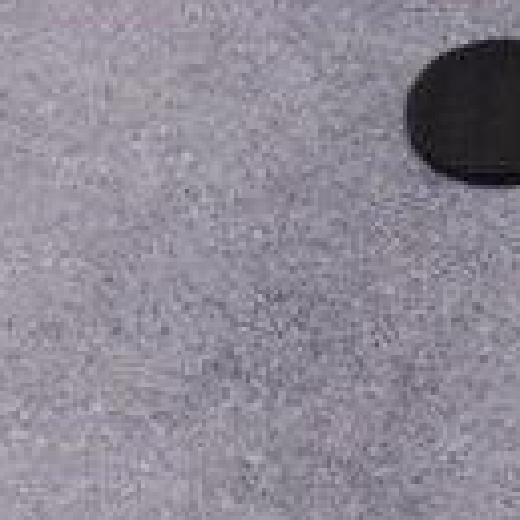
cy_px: 163
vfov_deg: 7.4
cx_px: 766
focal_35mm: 235
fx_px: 3994
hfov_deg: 7.3
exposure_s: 1/320
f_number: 3.9
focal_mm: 6.67
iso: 100
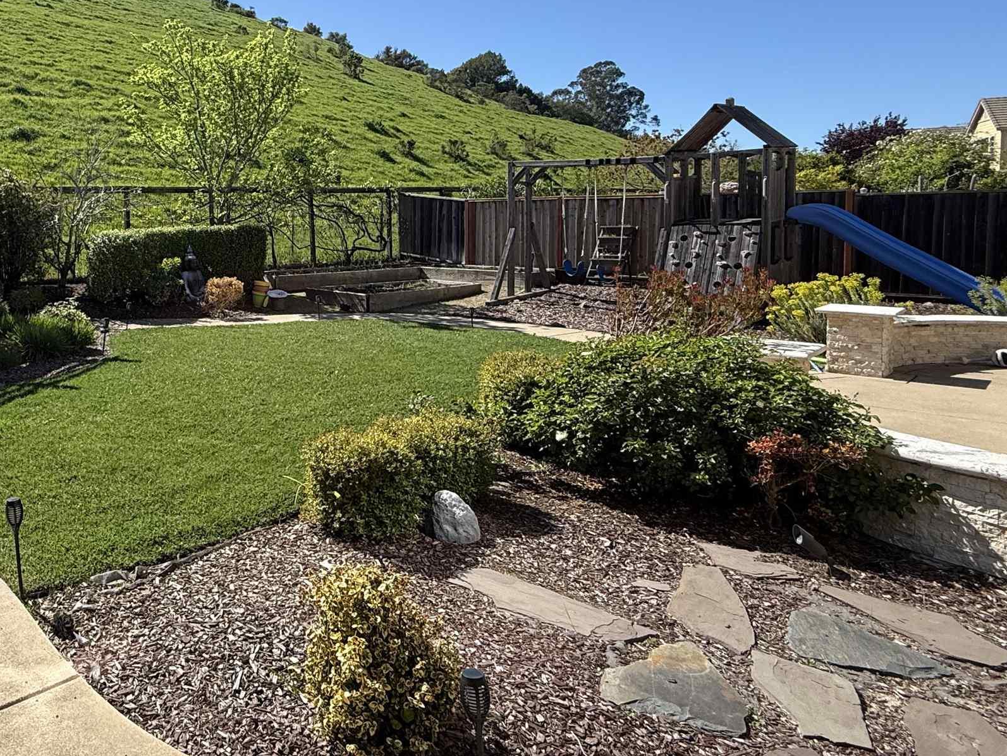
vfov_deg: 50.6
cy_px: 261
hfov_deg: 60.1
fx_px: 786
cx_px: 202
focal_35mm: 27
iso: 50
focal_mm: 2.22
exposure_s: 1/1259
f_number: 2.2
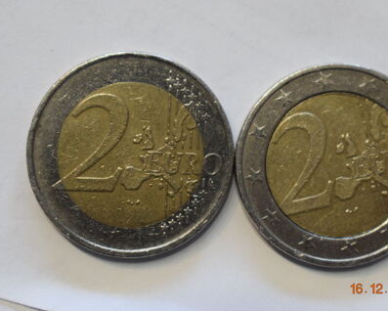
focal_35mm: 94
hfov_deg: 20.4
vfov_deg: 16.5
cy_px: 156
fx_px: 1075
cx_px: 227
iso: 2800
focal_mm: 55
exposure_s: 1/125
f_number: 5.6
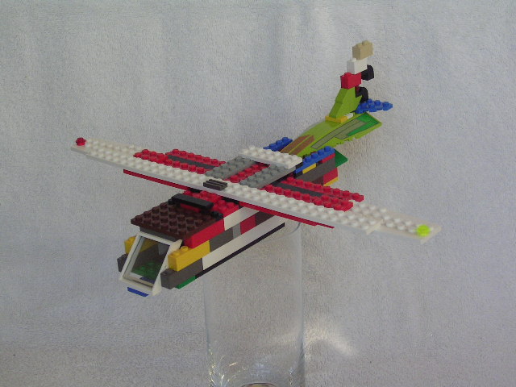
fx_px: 1043
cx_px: 258
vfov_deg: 21.0
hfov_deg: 27.8
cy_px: 194
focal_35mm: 70
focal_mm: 10.9
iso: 100
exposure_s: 1/108
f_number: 3.9
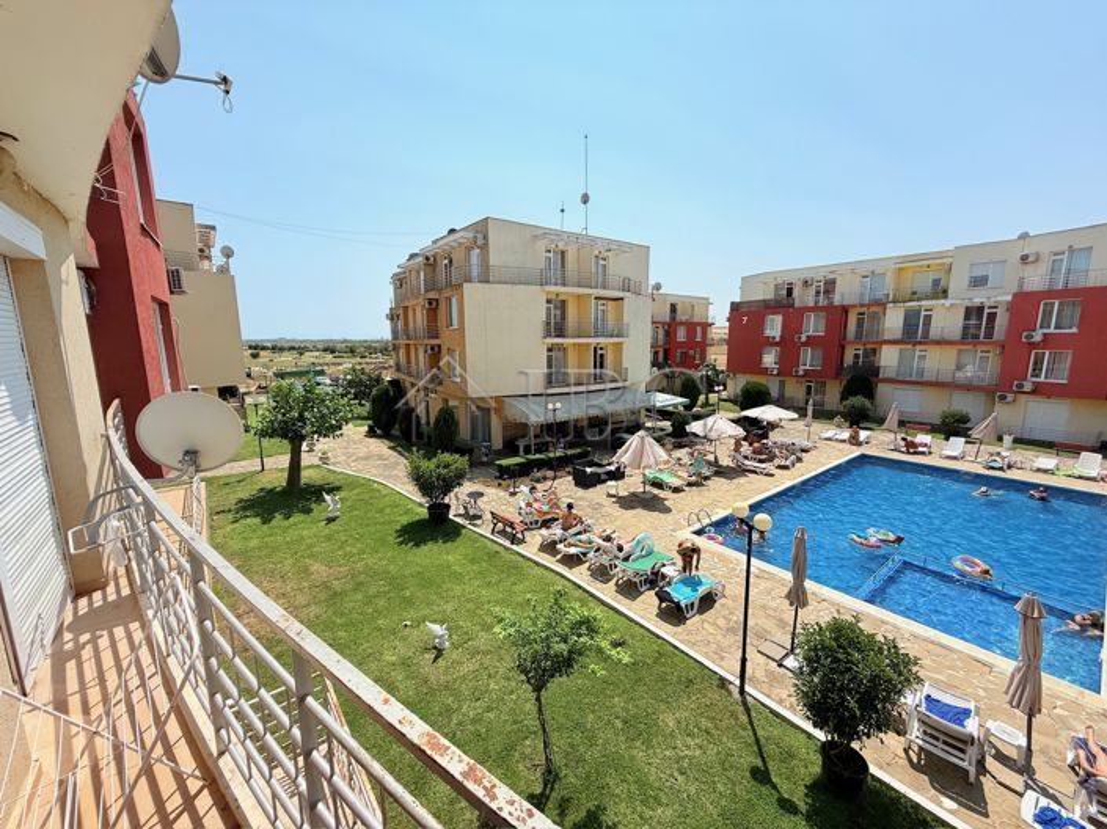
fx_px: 447
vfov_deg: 85.6
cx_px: 554
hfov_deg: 102.1
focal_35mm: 14
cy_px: 414
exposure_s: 1/2611
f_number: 2.2
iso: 50
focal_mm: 2.22
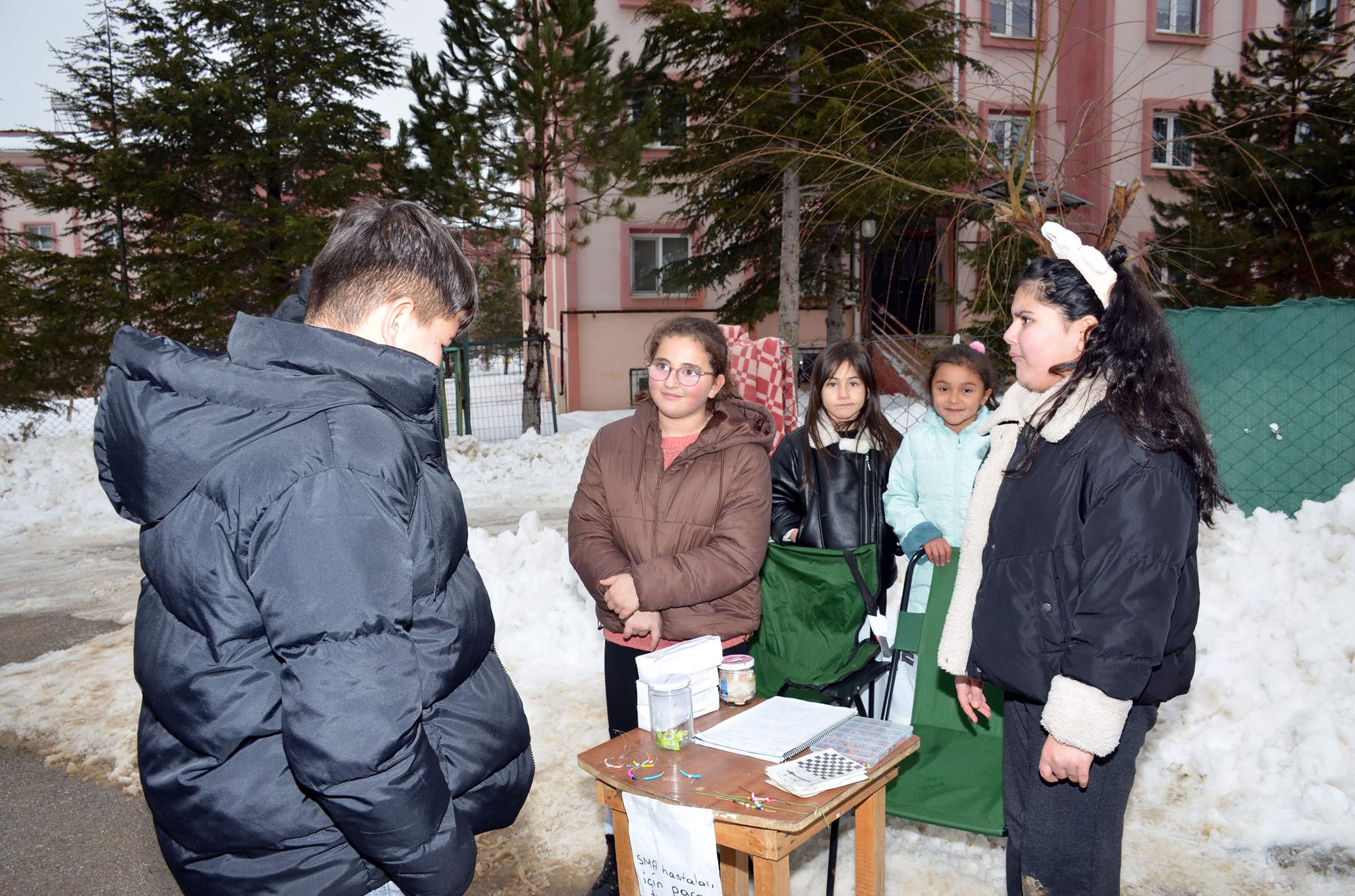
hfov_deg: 67.5
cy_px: 448
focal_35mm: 27
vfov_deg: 47.7
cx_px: 678
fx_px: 1014
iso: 100
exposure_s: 1/160
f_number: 6.3
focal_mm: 18
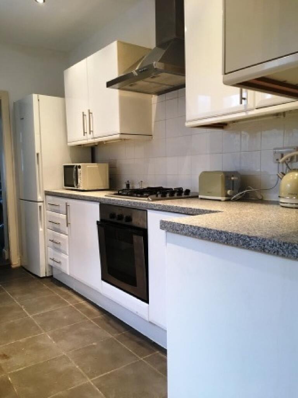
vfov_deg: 61.7
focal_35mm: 29
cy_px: 199
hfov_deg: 48.2
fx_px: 333
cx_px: 149
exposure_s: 1/33
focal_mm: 4.15
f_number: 2.2
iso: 125
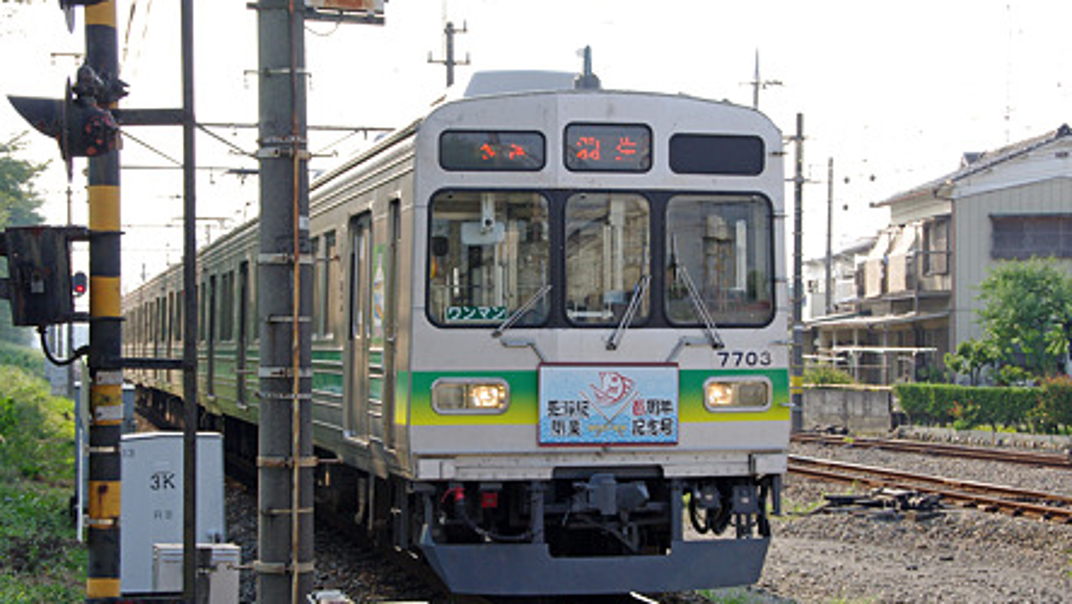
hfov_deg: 29.7
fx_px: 2019
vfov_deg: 17.0
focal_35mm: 71
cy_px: 347
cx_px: 538
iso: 800
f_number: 6.7
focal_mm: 45
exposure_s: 1/750
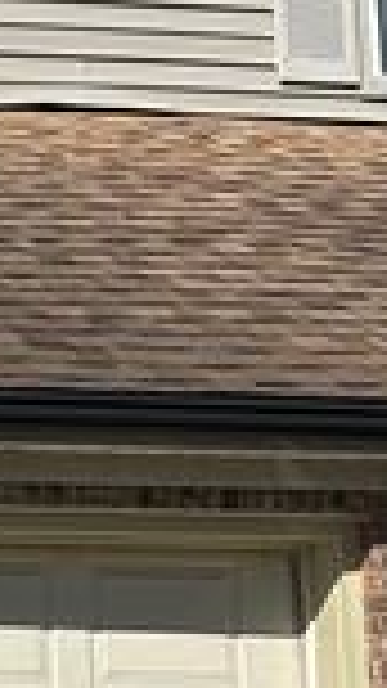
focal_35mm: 114
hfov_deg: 9.0
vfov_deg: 18.7
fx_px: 2081
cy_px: 461
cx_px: -706
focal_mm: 6.86
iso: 80
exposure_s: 1/6623
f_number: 1.78
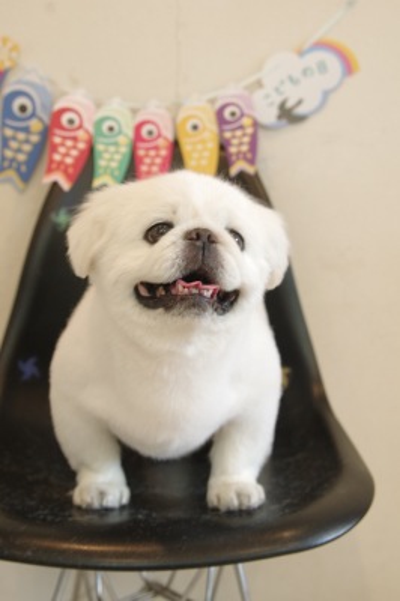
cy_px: 300
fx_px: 818
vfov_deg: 40.4
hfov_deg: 27.5
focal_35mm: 49
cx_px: 200
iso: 800
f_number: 4
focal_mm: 33
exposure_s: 1/80
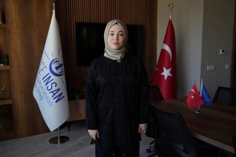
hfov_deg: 60.3
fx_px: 203
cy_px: 78
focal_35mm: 31
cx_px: 118
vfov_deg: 42.3
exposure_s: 1/100
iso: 100
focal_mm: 31
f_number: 4
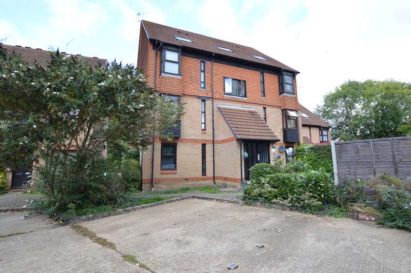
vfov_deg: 69.6
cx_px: 206
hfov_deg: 92.5
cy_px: 136
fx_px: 197
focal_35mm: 17
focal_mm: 11.5
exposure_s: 1/80
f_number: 4.5
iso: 100
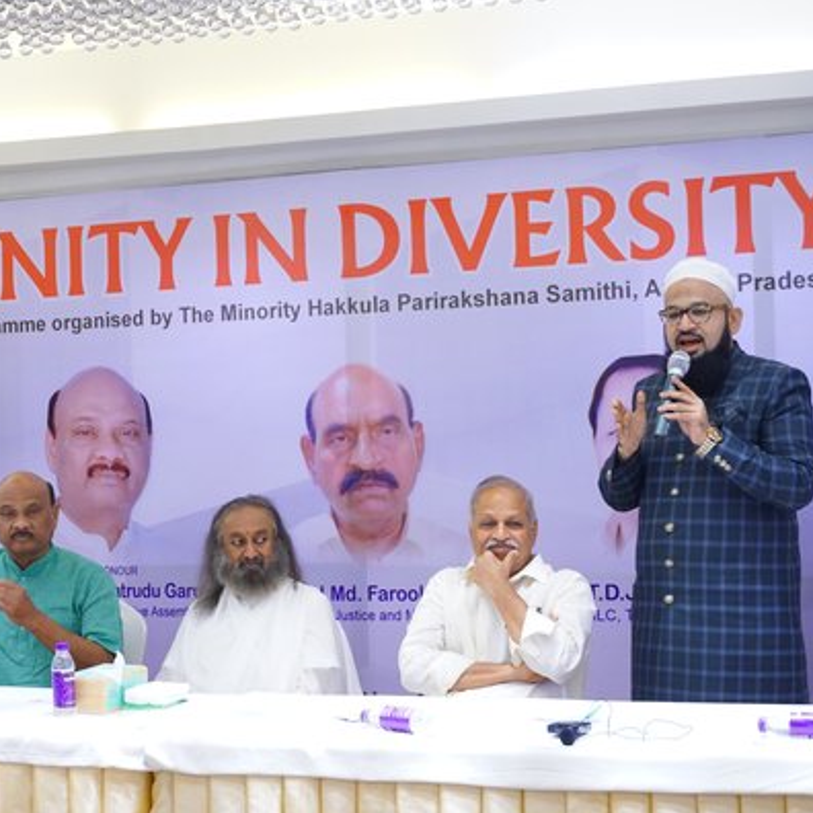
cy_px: 406
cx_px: 255
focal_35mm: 67
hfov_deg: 25.6
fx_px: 1780
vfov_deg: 25.7
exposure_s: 1/125
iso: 2000
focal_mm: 34.7
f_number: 2.8
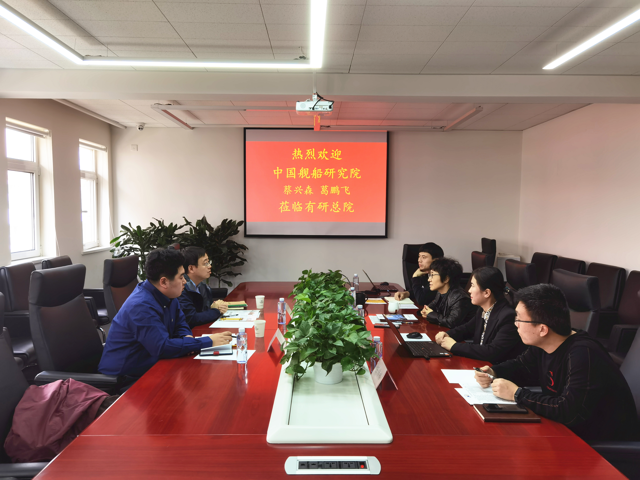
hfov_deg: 65.3
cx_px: 320
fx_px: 499
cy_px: 240
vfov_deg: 51.4
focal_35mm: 27
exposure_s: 1/100
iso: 80
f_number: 1.9
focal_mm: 6.71
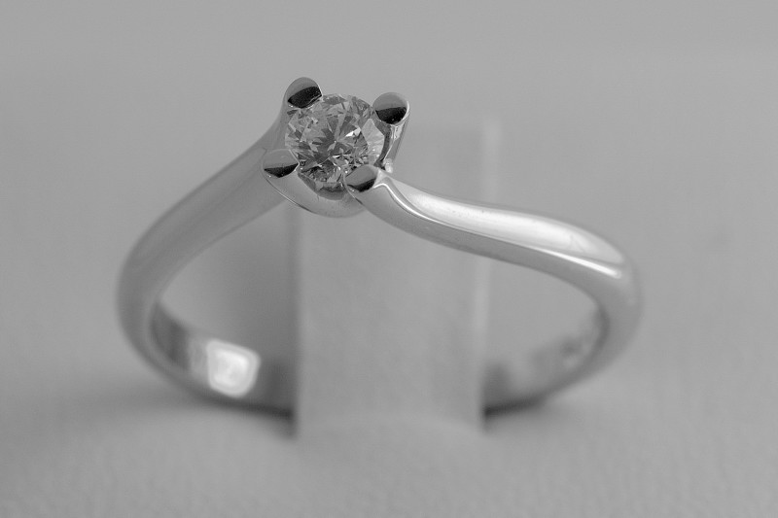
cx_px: 389
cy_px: 259
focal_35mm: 158
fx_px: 3403
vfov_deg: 8.7
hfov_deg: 13.0
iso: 100
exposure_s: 1/250
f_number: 16
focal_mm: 105
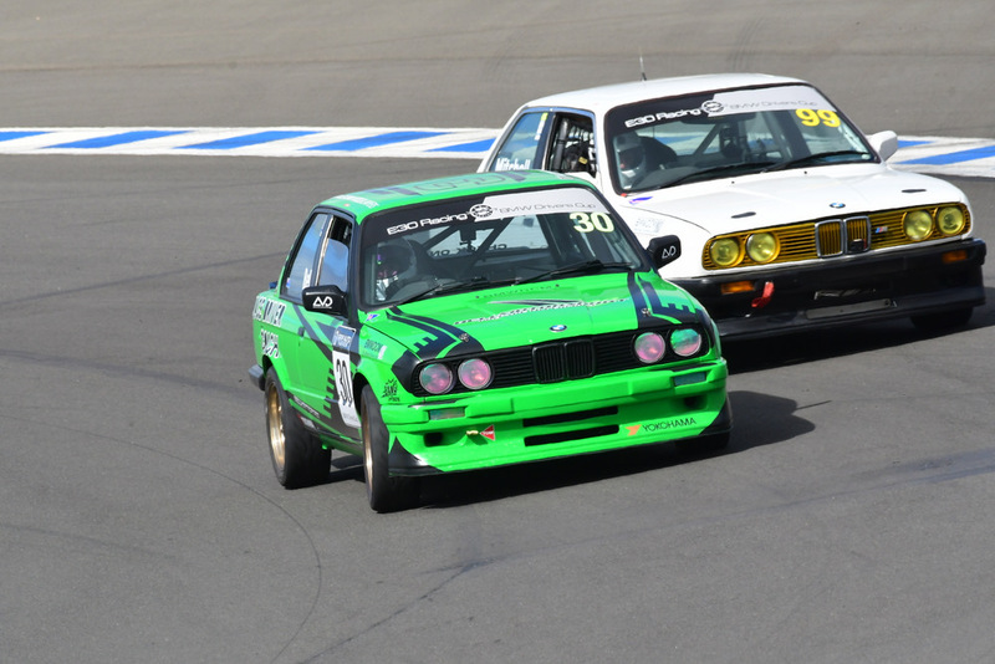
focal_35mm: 630
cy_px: 332
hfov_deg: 3.3
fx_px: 17418
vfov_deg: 2.2
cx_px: 498
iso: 640
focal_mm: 420
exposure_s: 1/640
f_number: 13
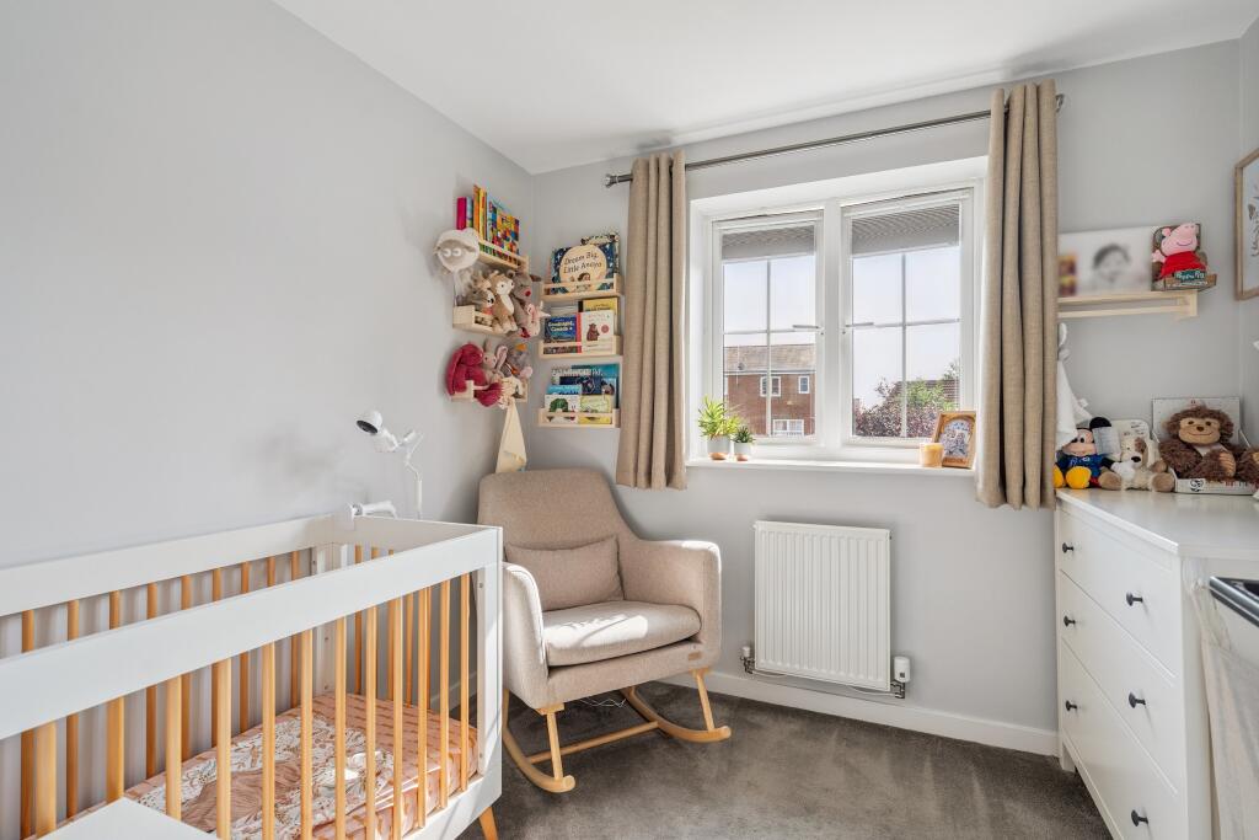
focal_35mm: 16
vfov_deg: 73.8
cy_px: 420
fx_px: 560
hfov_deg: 96.7
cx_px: 630
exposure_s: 1/50
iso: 640
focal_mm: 16
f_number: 5.6
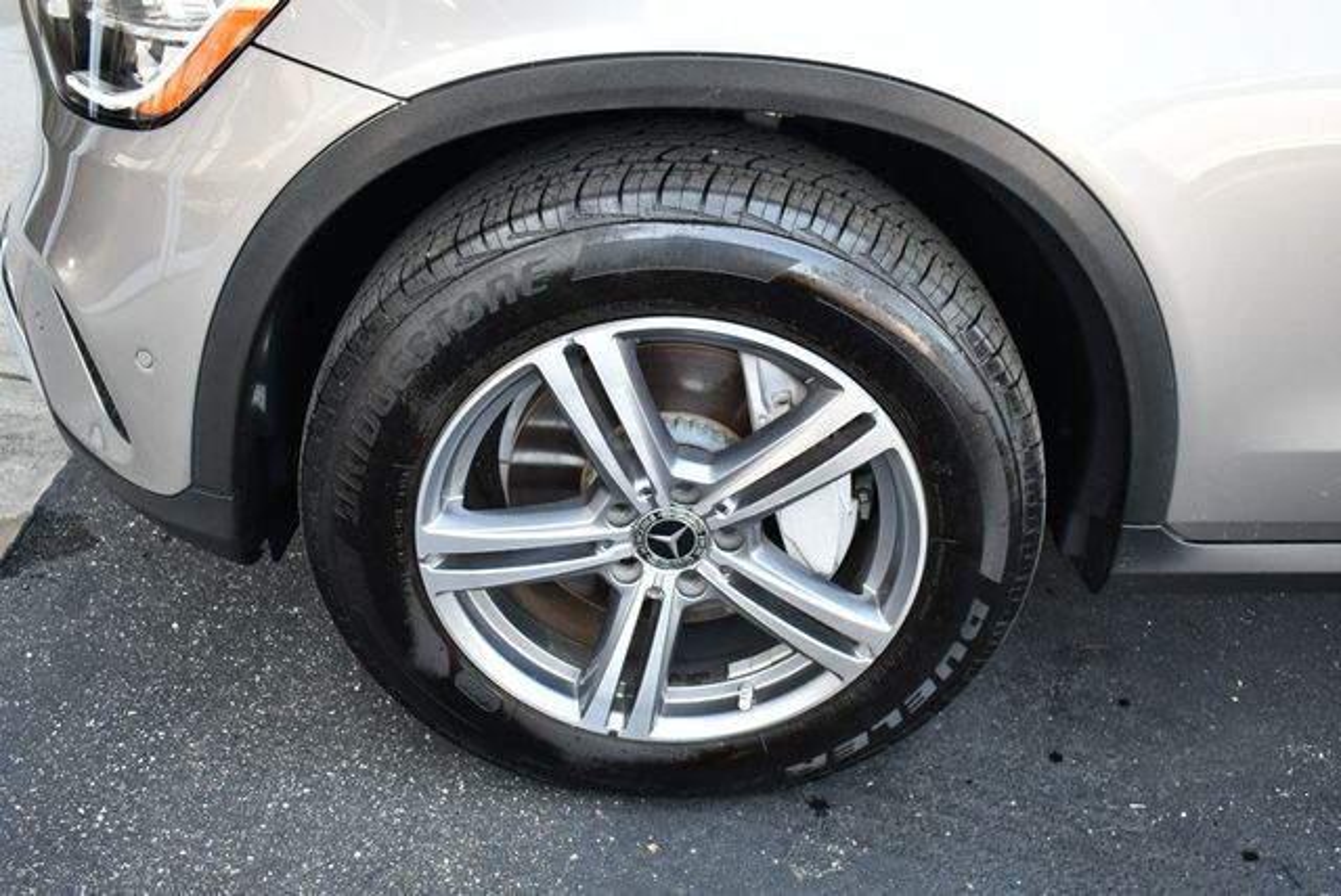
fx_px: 1342
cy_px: 448
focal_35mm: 36
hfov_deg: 53.1
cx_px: 670
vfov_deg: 36.9
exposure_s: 1/250
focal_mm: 18
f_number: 3.5
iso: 450
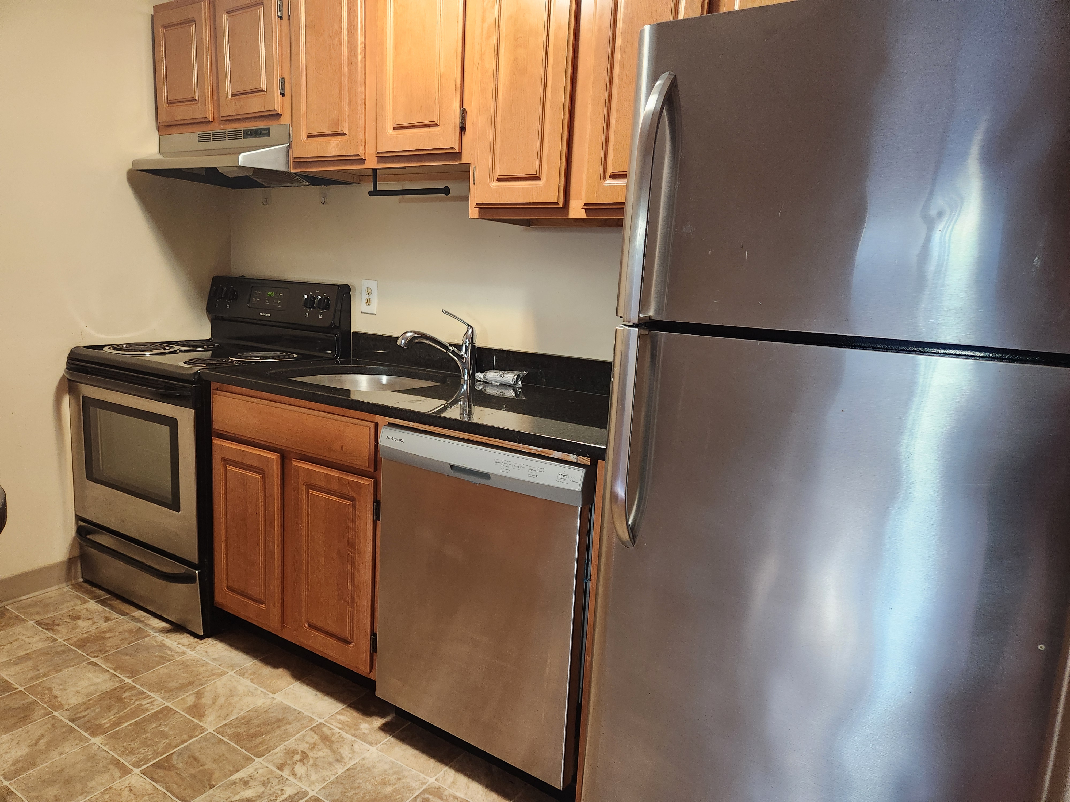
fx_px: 711
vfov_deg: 58.9
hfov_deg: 73.9
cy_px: 401
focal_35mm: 23
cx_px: 535
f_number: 1.8
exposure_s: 1/120
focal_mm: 5.4
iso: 500
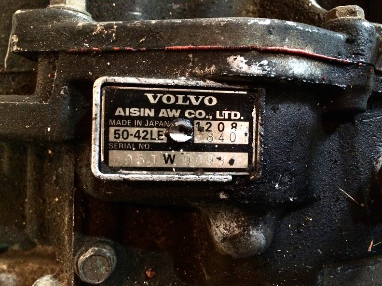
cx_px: 191
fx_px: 320
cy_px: 143
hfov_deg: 61.7
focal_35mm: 29
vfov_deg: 48.2
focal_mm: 4.15
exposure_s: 1/15
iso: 500
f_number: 2.2
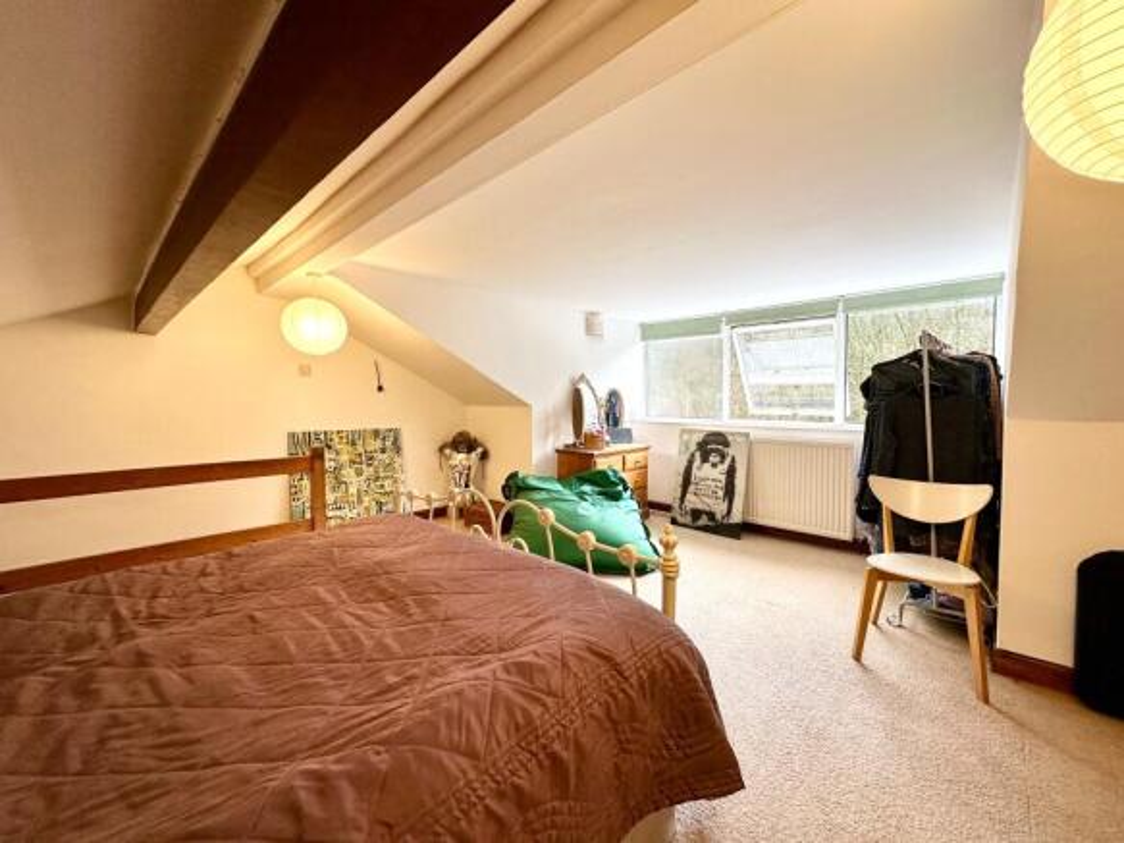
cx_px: 562
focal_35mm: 14
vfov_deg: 85.7
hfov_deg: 102.1
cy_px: 422
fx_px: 454
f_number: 2.2
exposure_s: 1/99
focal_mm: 2.22
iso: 80
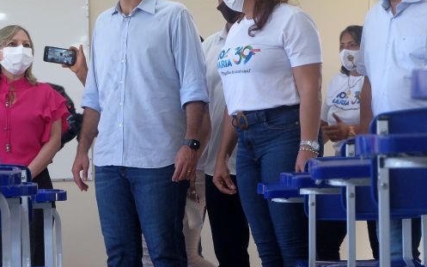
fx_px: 1432
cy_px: 85
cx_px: 145
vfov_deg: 10.6
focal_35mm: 123
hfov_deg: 16.9
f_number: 5.6
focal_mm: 50
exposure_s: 1/180
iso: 2500
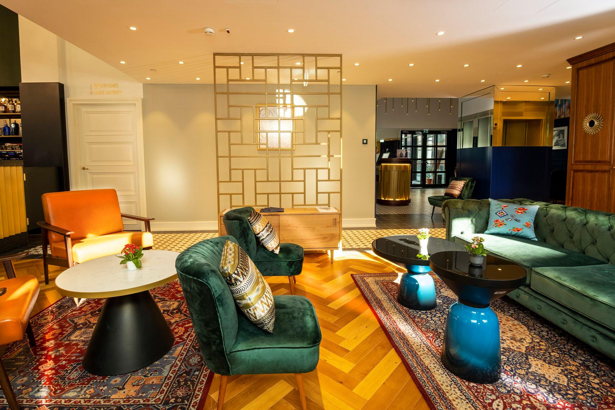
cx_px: 308
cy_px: 205
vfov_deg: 77.3
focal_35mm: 15
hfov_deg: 100.4
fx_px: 256
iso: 500
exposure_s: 1/125
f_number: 4.5
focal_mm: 10
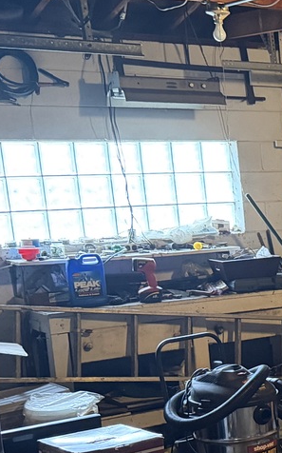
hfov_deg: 14.3
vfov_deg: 26.3
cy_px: 372
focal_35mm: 77
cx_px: 551
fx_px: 948
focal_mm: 6.76
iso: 800
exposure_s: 1/40
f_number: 1.78
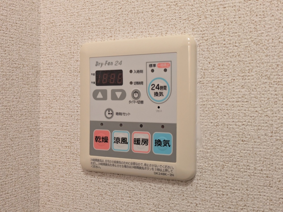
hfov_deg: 37.5
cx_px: 142
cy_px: 106
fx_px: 417
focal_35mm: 51
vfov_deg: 28.6
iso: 181
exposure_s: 1/40
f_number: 1.89
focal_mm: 5.43
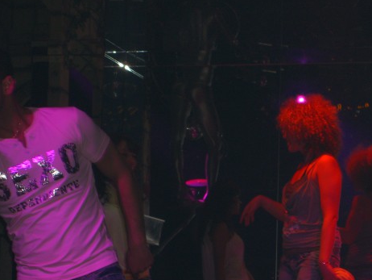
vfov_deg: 10.0
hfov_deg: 13.3
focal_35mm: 148
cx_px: 213
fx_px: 1591
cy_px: 151
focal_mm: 23.7
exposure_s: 1/60
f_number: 5.1
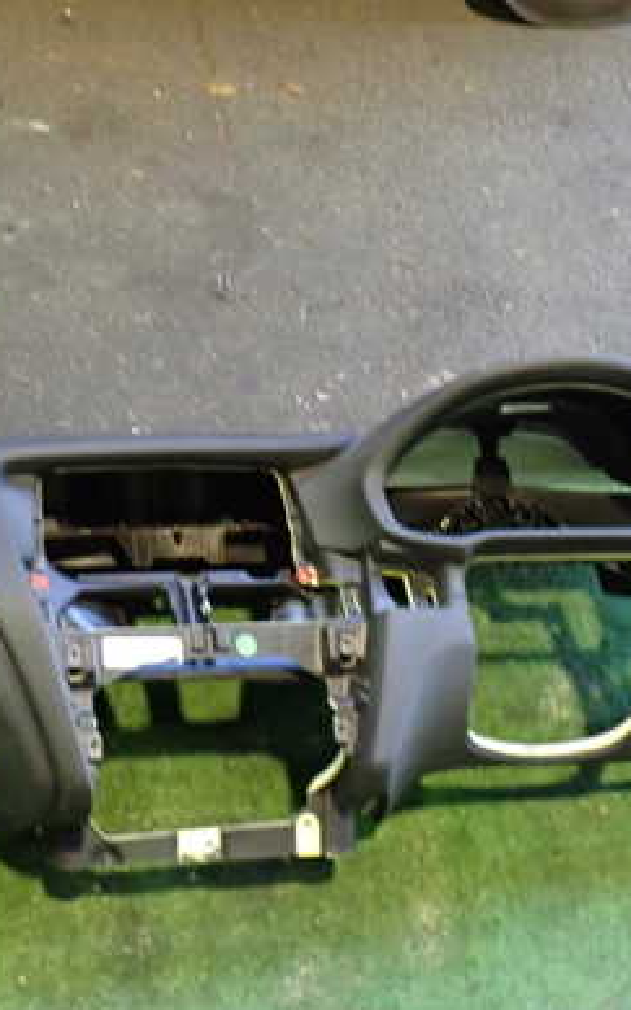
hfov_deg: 26.0
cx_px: 164
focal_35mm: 49
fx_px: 1349
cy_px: 543
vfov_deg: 41.0
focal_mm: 5.4
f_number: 2.3
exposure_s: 1/30
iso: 800
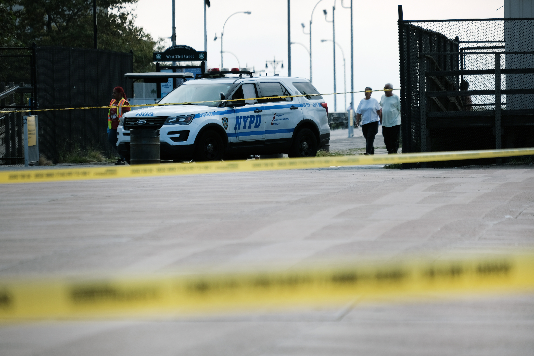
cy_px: 178
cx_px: 267
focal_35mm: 300
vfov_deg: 4.6
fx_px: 4450
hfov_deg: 6.9
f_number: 4.8
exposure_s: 1/850
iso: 160
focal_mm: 200
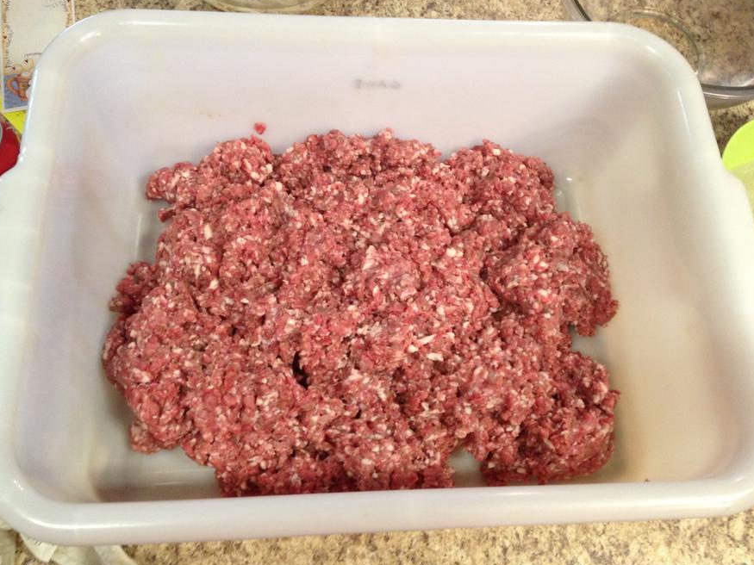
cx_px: 374
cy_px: 281
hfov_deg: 51.4
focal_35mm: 36
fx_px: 784
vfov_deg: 39.6
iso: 200
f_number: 2.4
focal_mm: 4.28
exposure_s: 1/20
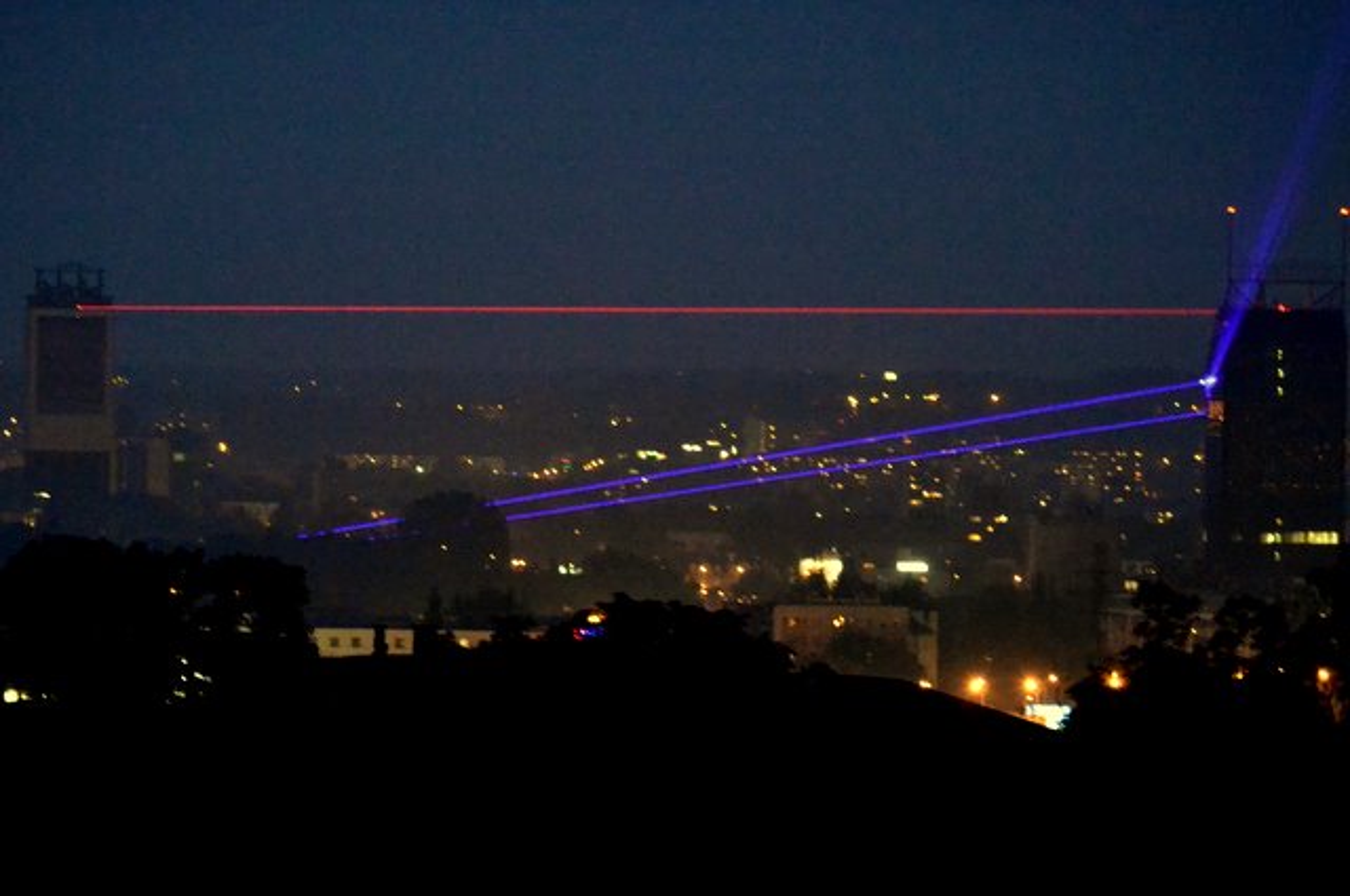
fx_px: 7865
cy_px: 448
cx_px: 675
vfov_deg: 6.5
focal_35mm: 210
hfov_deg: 9.8
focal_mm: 140
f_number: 4.8
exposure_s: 1/10
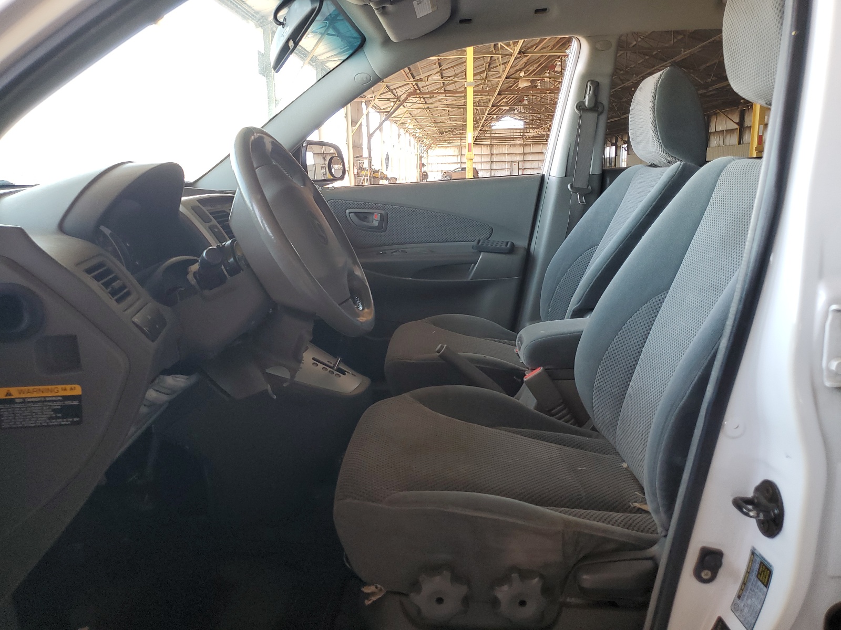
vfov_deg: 53.1
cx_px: 420
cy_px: 315
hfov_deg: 67.3
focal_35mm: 26
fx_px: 632
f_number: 1.5
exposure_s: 1/120
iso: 71
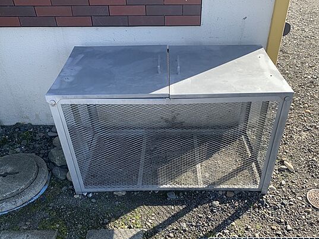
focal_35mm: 31
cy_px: 122
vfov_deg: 45.5
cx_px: 171
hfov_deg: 58.3
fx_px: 286
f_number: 1.8
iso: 25
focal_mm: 4.25
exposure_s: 1/635
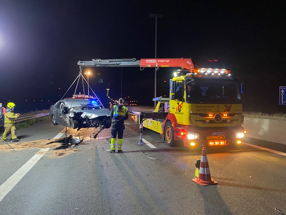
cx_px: 143
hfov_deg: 67.3
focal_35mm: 26
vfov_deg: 53.1
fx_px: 215
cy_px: 108
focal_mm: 4.25
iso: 640
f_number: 1.8
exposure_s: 1/33
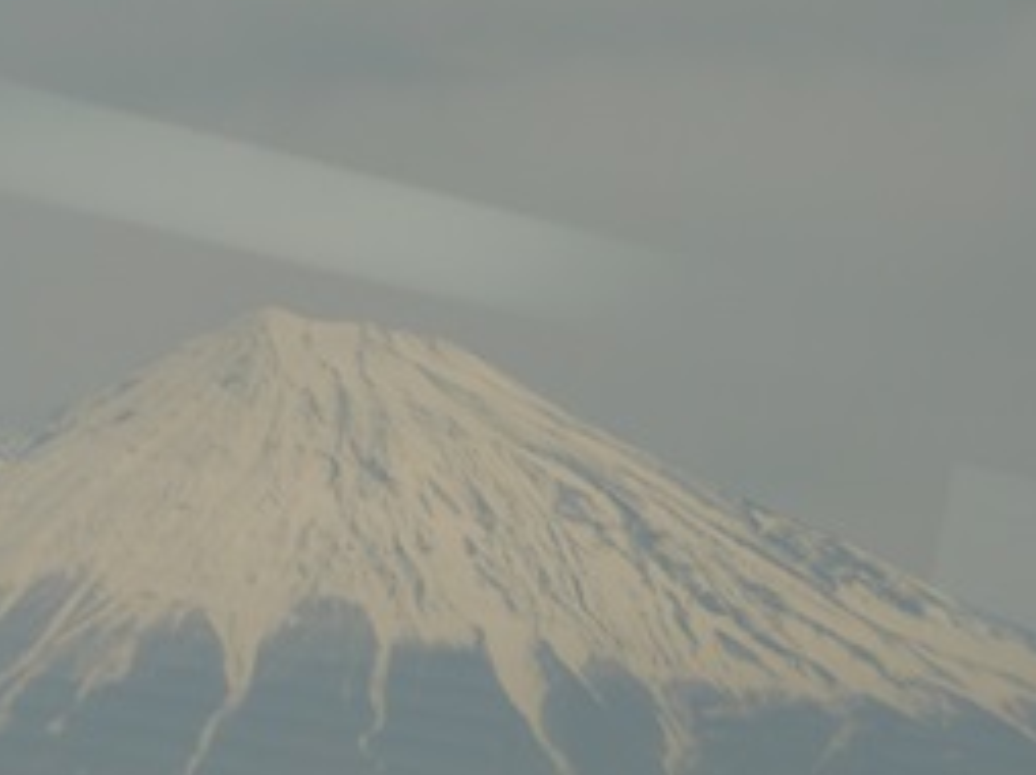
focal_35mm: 263
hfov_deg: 7.5
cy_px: 506
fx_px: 7864
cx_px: 387
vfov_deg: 5.6
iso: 80
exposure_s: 1/80
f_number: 5.4
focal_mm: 29.8
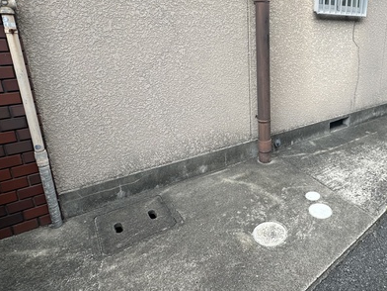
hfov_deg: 65.5
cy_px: 104
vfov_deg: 54.1
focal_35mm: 25
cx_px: 286
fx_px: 279
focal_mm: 2.22
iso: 40
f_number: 2.2
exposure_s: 1/390
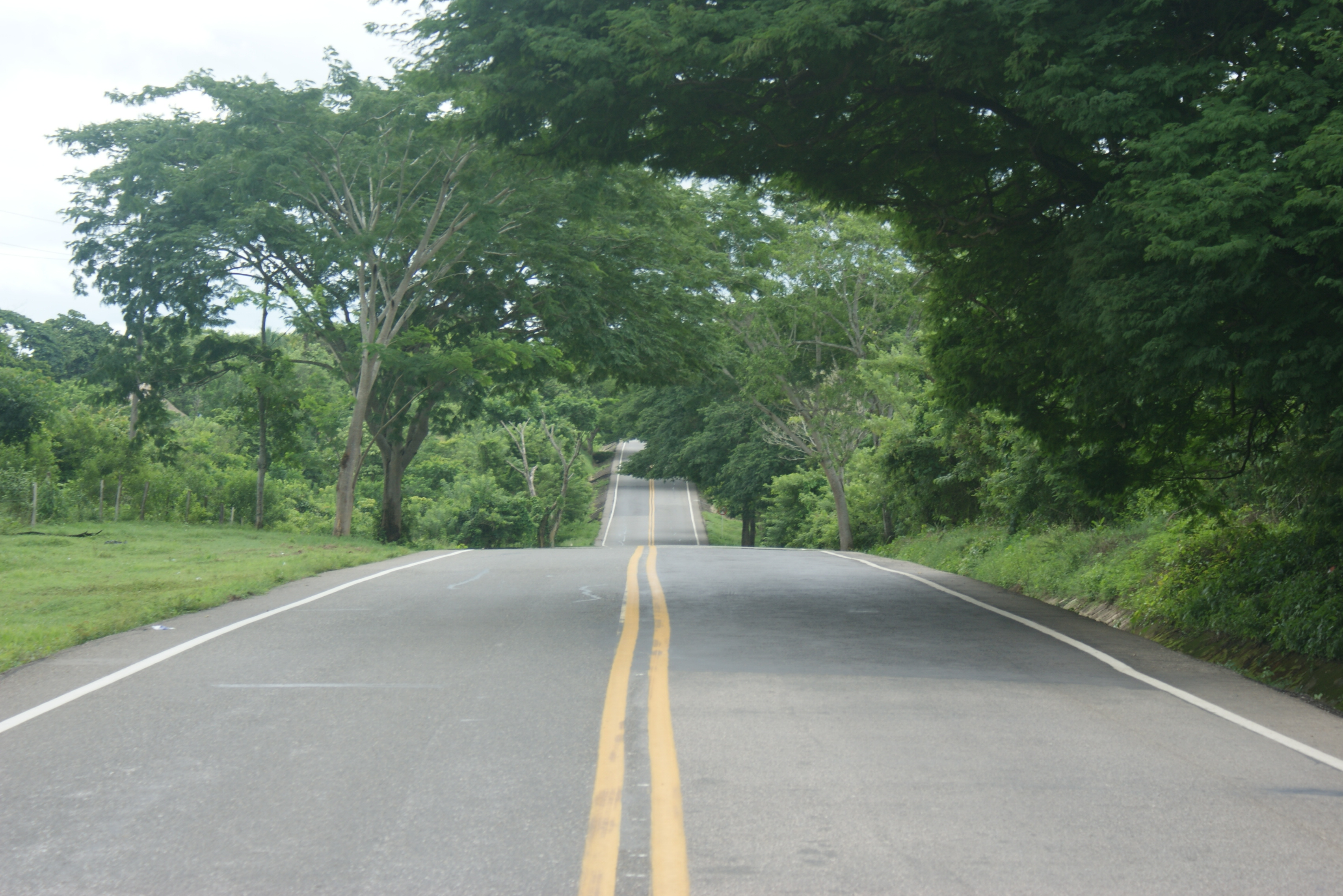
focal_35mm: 90
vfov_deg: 15.2
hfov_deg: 22.6
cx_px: 672
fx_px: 3357
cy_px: 448
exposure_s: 1/125
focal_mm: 60
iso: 100
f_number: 6.3
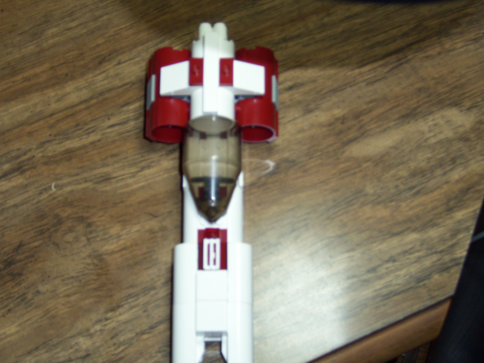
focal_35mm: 75
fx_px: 1049
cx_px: 213
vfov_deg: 19.6
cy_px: 188
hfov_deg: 26.0
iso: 80
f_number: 4.1
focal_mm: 11
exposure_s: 1/50
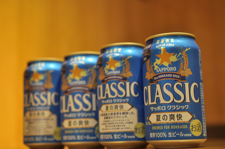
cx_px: 112
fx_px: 375
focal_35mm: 60
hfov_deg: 33.4
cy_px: 74
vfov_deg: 22.6
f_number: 3
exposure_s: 1/13
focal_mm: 40
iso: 250
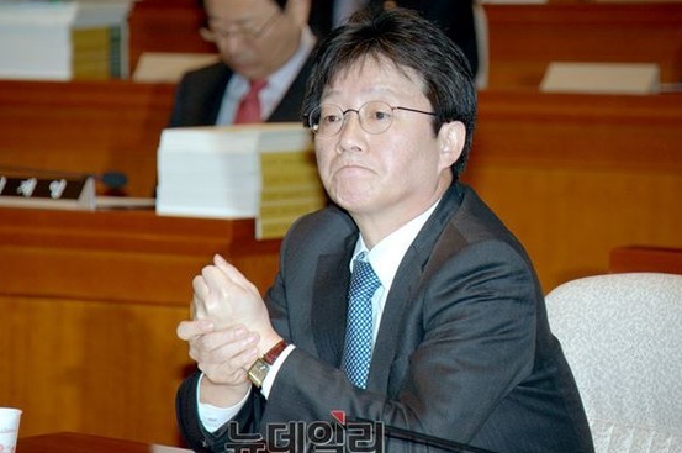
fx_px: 4313
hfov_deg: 9.0
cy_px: 230
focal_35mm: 228
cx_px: 317
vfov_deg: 6.0
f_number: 5.6
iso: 800
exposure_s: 1/250
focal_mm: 210
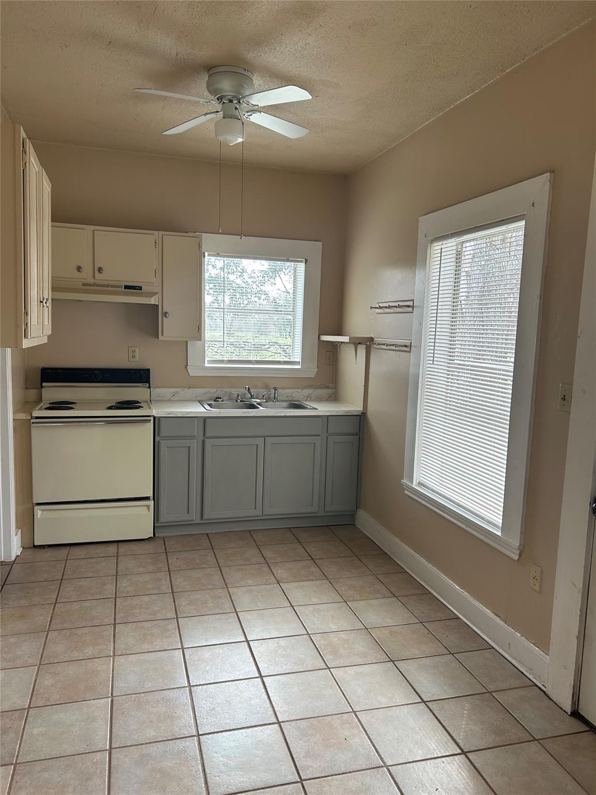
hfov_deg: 53.1
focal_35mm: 26
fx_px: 597
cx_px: 298
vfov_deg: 67.3
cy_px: 398
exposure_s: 1/166
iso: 50
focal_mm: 5.7
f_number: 1.5
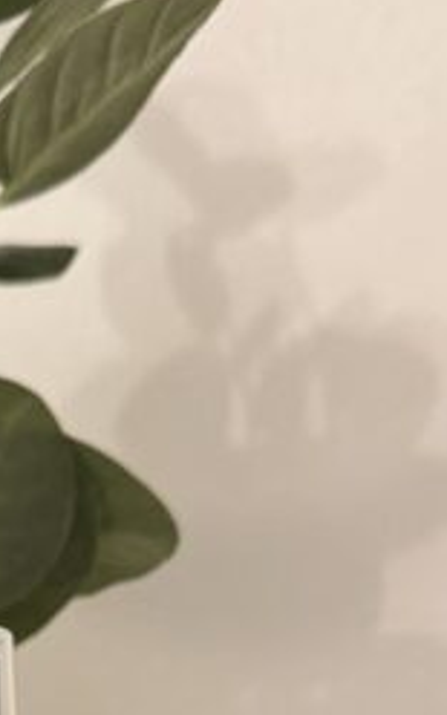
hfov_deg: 14.9
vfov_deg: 23.1
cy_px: 859
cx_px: -211
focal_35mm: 82
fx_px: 1598
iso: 250
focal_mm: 6.76
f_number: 1.78
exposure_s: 1/60
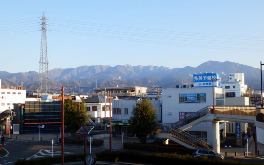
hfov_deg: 49.3
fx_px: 288
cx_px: 133
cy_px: 92
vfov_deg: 32.0
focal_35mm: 40
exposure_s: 1/250
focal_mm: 6.6
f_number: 3.9
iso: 80
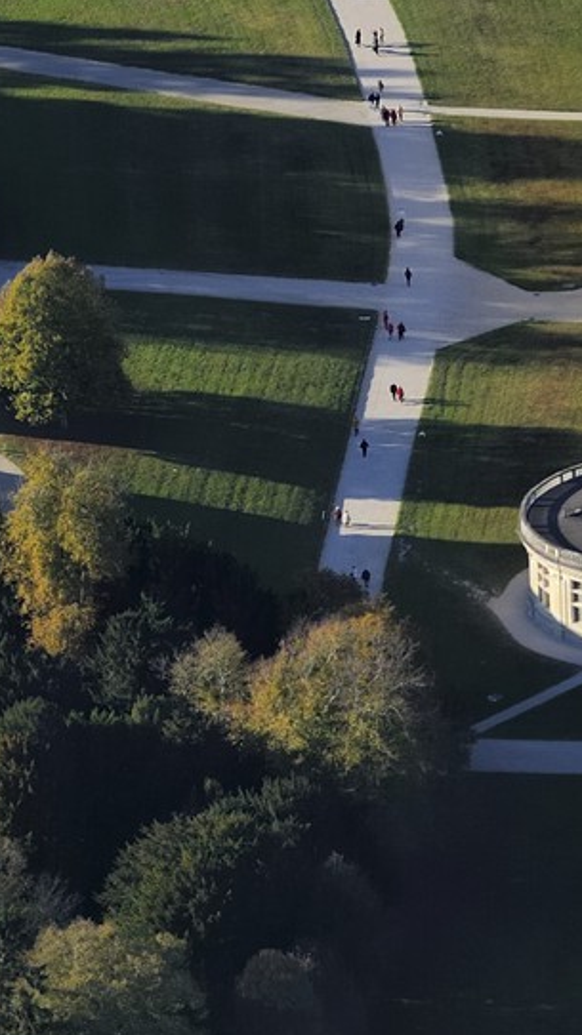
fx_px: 11014
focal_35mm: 401
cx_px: 1473
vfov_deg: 5.4
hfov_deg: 3.0
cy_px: 92
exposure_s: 1/1000
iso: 400
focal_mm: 130
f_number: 7.1
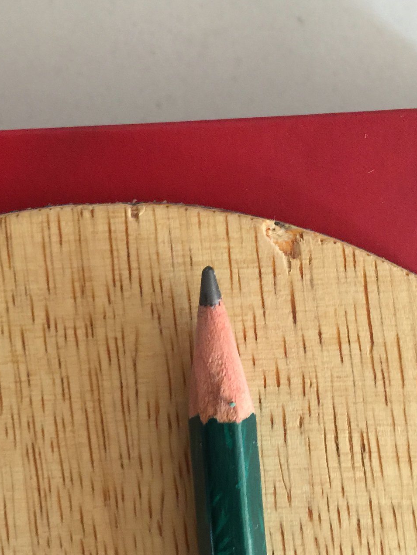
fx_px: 658
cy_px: 266
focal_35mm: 41
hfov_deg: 35.1
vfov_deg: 45.8
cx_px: 201
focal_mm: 4.15
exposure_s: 1/4
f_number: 2.2
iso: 64
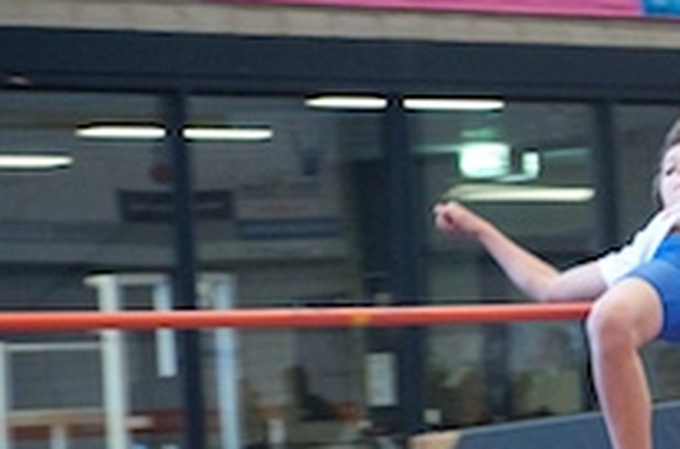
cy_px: 418
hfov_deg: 8.1
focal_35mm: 255
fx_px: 4802
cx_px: 700
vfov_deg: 5.3
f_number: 4.5
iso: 3200
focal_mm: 70
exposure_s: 1/160
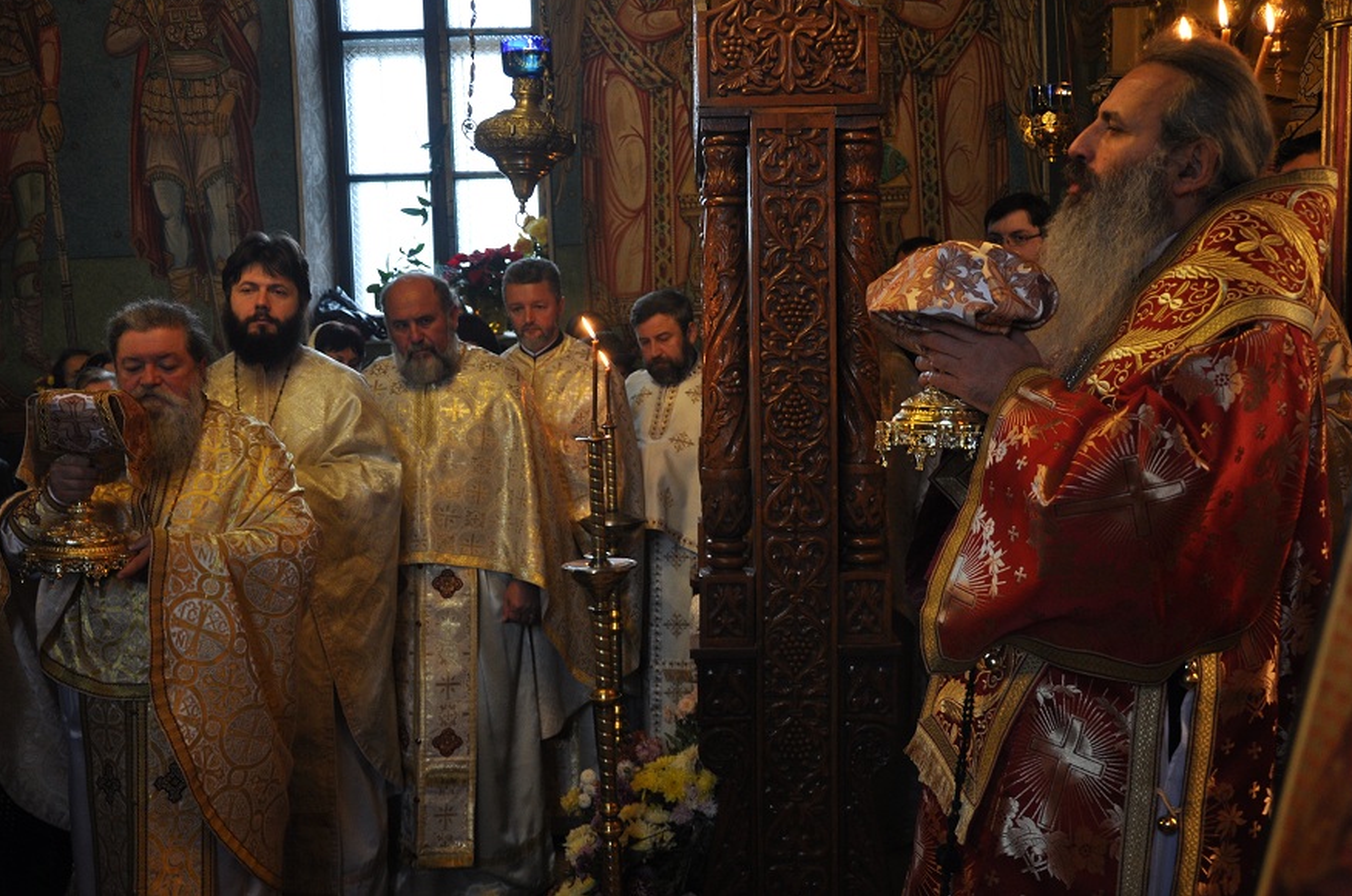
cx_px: 682
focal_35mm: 39
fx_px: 1444
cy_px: 437
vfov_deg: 34.5
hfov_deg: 50.2
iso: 500
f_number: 4
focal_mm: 25
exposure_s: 1/15
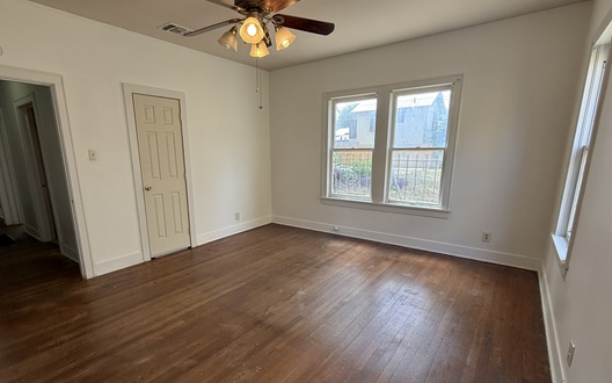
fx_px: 300
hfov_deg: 90.9
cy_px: 217
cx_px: 278
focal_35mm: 18
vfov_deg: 64.7
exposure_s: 1/120
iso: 80
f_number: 2.2
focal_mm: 2.22
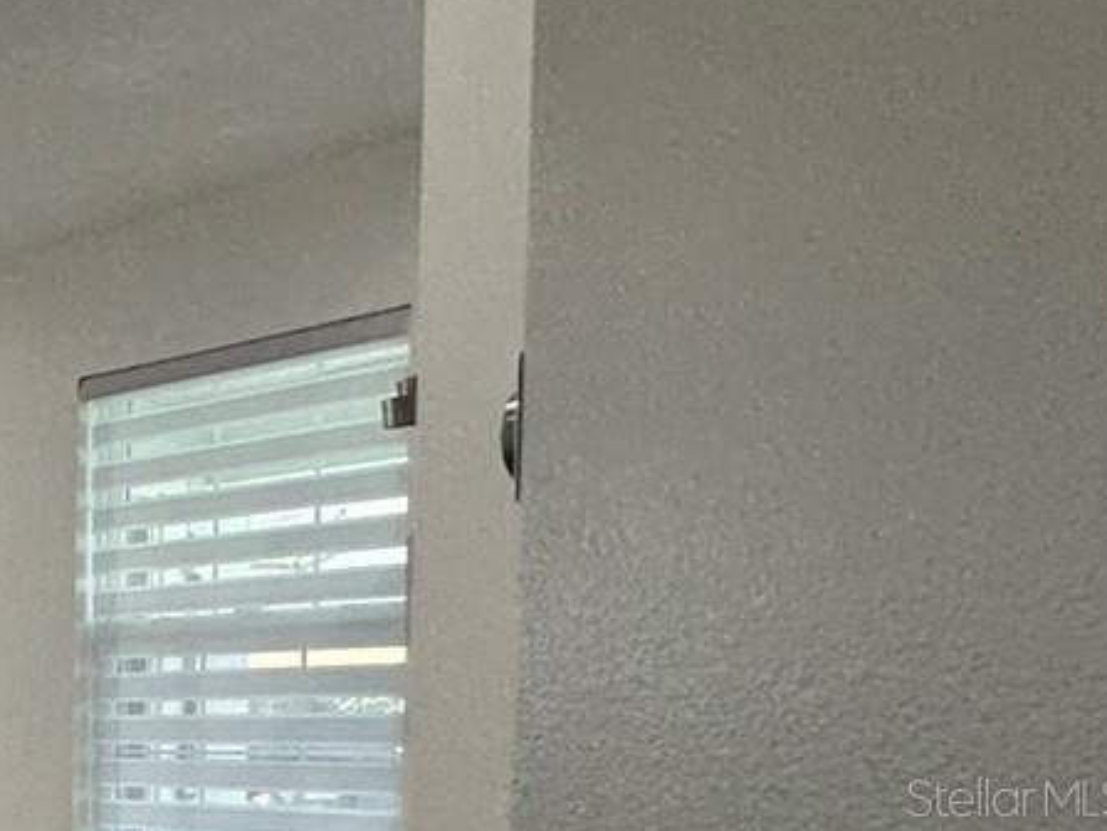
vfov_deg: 27.7
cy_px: 796
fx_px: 1599
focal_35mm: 50
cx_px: -838
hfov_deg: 22.9
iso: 160
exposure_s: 1/120
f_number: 2.2
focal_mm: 2.22
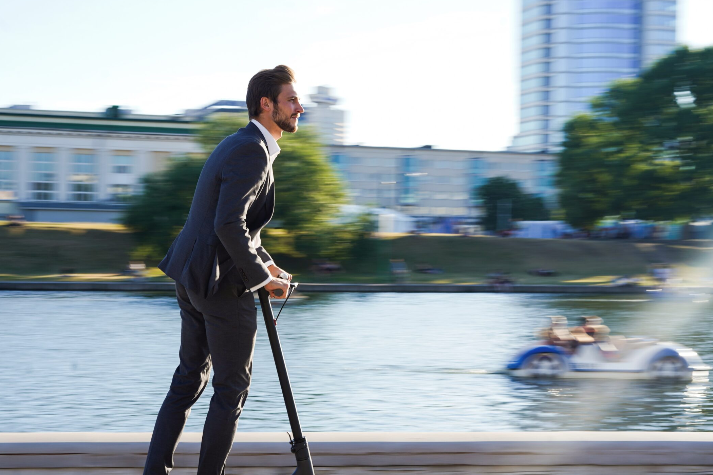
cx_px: 292
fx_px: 1327
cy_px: 268
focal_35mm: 67
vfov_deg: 20.3
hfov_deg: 30.0
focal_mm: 55
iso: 50
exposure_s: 1/60
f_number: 9
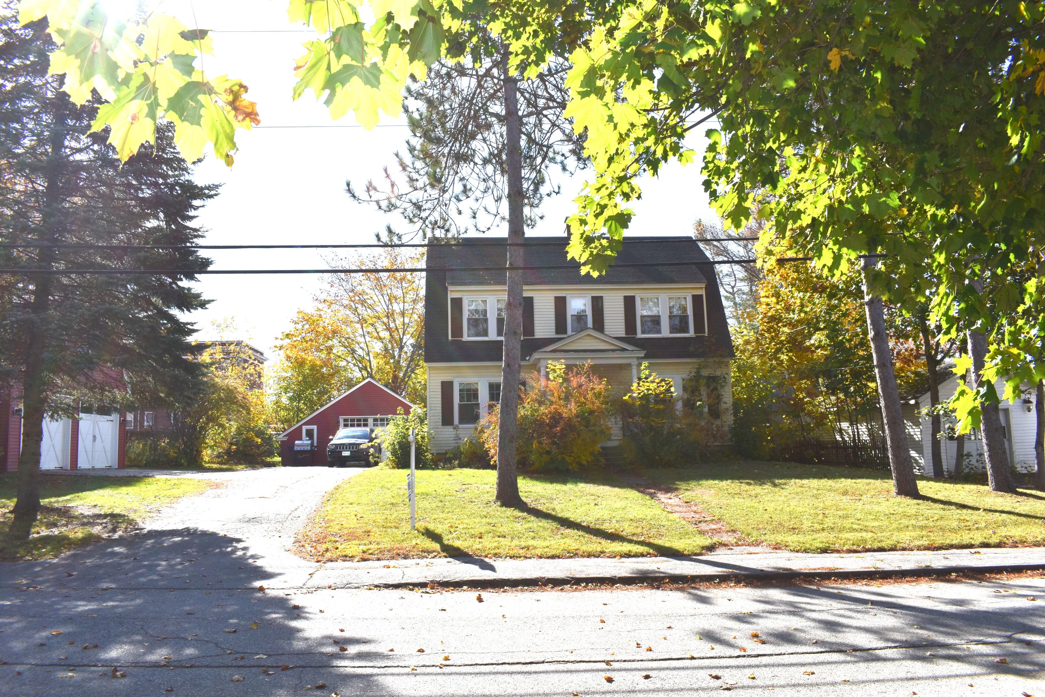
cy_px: 348
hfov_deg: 67.4
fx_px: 784
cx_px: 522
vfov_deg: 47.9
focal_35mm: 27
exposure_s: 1/200
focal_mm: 18
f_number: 11
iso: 100
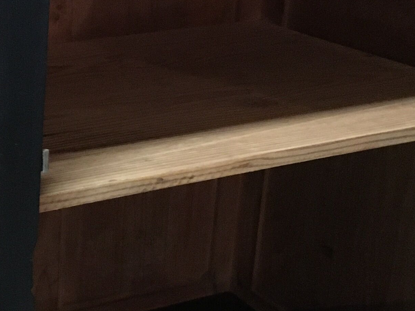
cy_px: 119
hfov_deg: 19.2
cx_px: -89
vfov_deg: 15.4
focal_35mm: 96
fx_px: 1151
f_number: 2.2
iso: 500
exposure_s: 1/17
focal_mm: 4.15
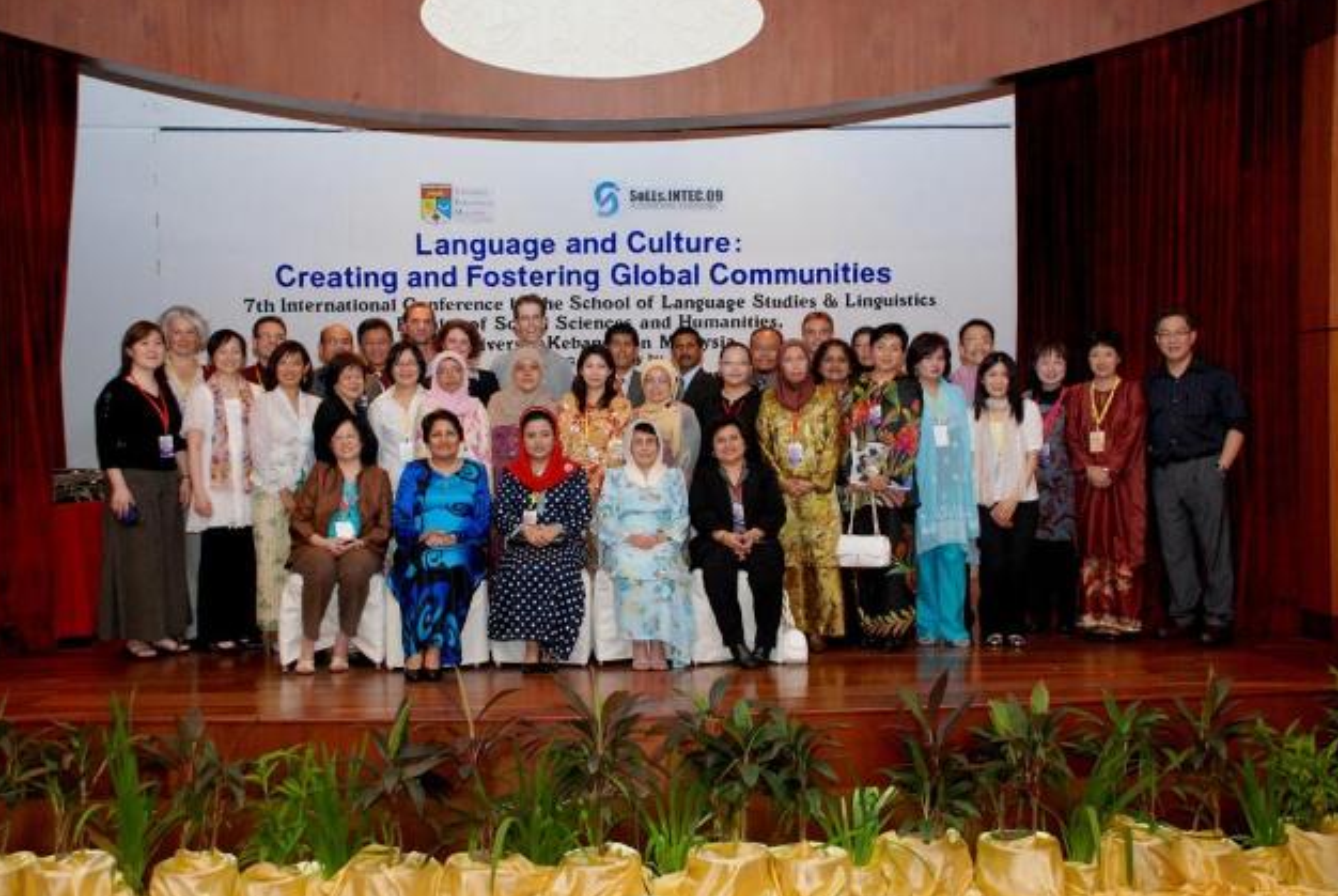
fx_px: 1768
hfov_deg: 41.5
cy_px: 447
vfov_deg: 28.4
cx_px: 656
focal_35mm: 48
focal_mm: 31
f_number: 4.2
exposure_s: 1/60
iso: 1600
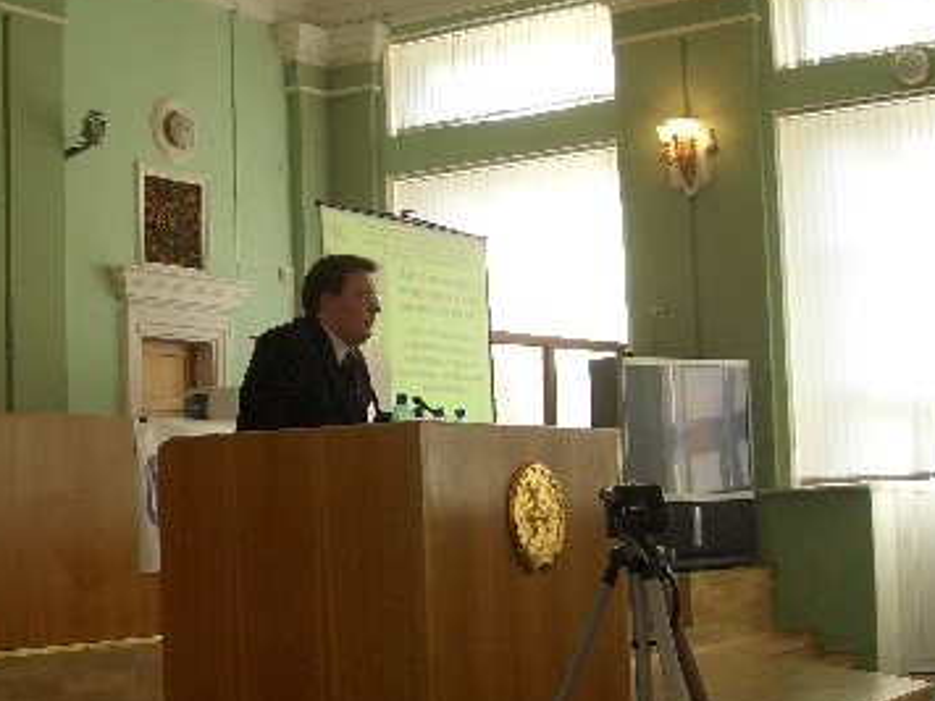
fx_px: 1188
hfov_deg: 42.8
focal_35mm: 44
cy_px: 276
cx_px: 383
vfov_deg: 32.8
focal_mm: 5.8
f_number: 2.6
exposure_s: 1/100
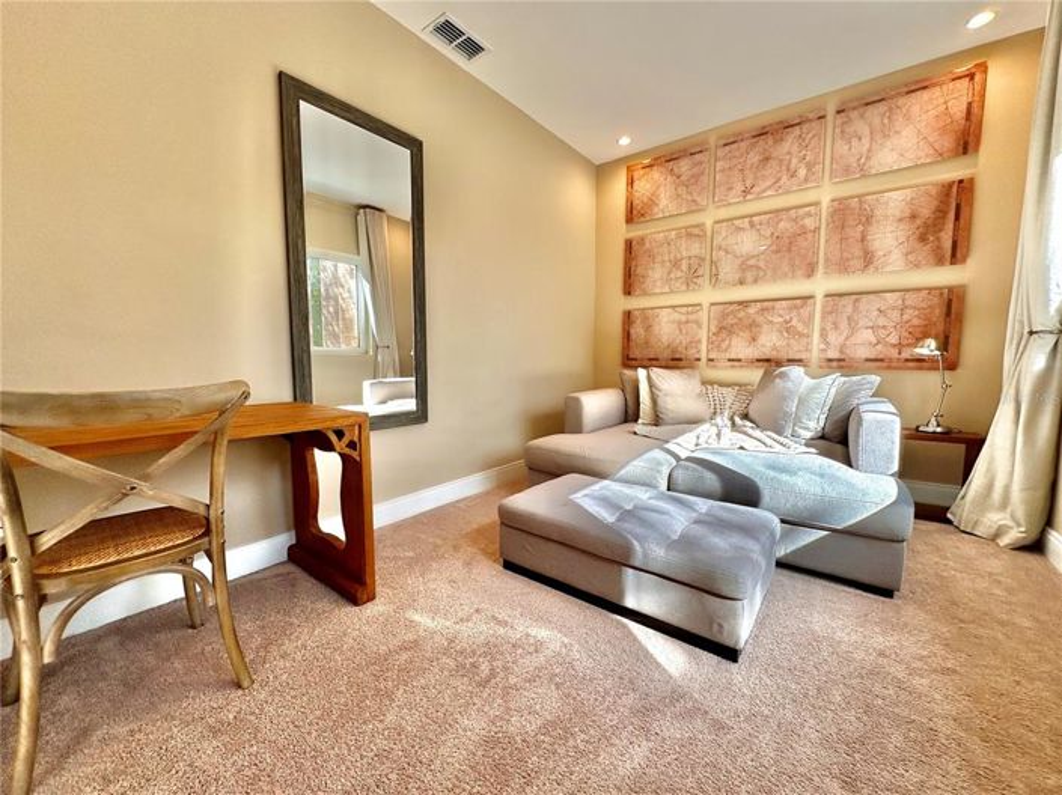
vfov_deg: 85.6
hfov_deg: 102.1
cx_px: 531
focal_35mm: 14
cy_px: 398
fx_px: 429
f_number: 2.2
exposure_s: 1/284
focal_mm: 2.22
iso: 40
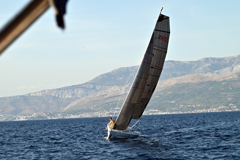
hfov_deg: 15.2
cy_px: 80
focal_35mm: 135
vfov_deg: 10.2
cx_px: 120
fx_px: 900
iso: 360
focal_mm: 135
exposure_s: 1/160
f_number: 29
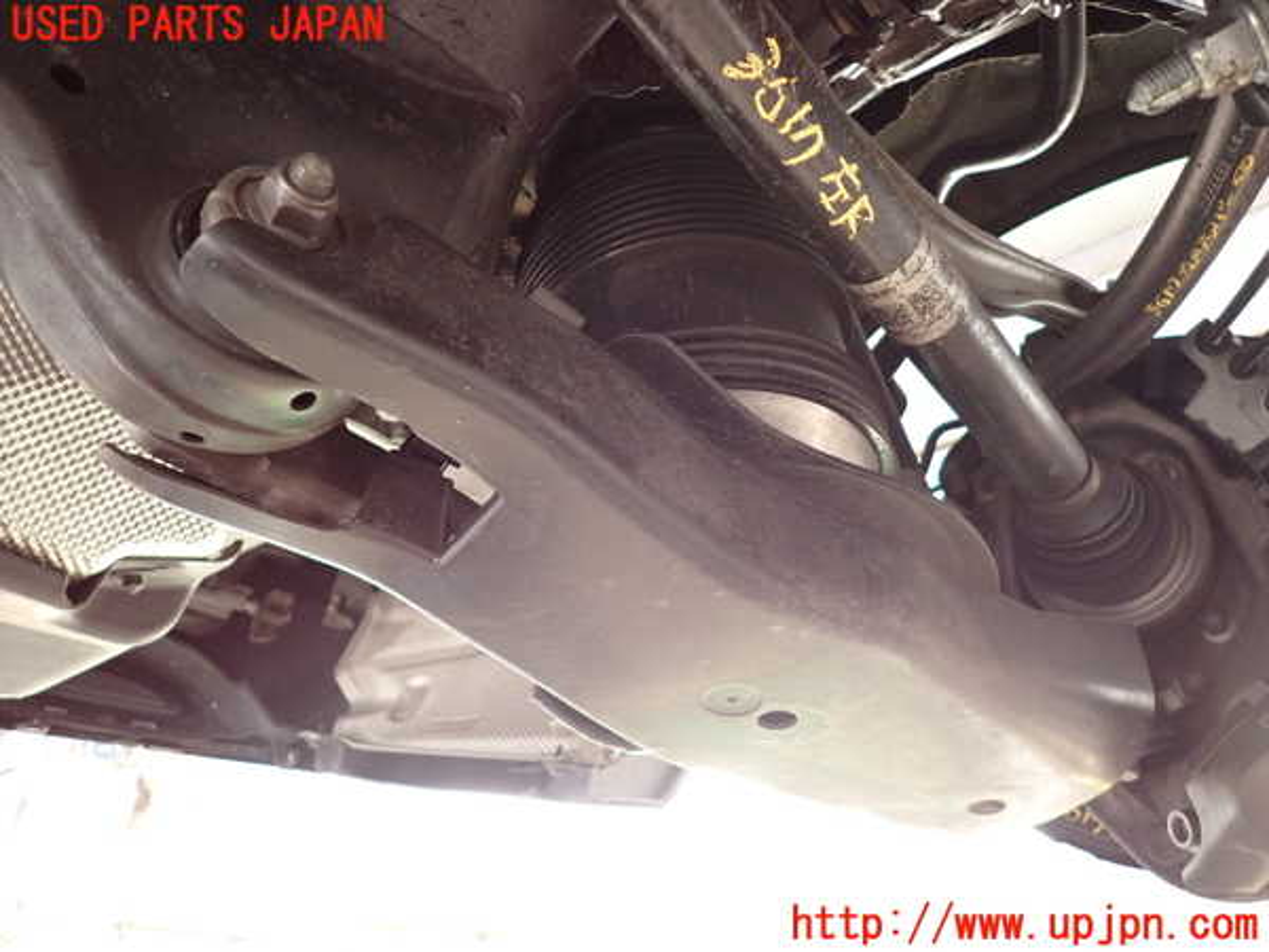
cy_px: 476
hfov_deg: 69.4
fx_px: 916
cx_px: 634
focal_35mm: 25
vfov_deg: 54.9
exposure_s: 1/125
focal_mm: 4.5
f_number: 2
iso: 400
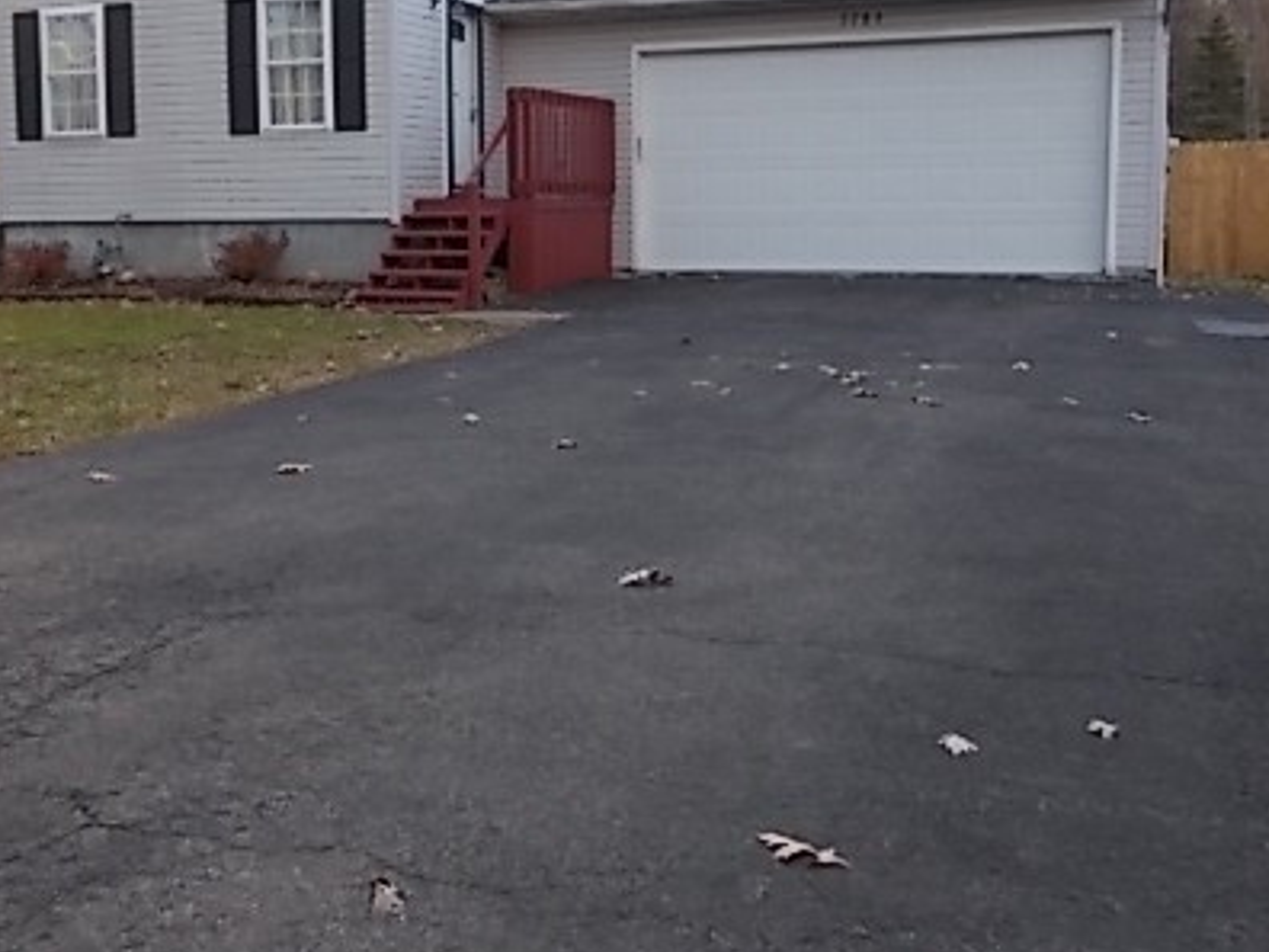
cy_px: 330
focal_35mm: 42
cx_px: 474
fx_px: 1540
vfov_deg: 34.1
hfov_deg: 44.4
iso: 80
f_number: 3.2
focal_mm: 4.6
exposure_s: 1/125
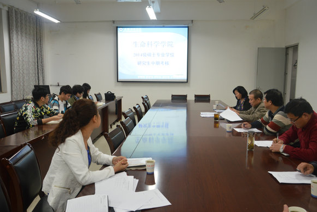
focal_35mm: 28
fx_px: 247
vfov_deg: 46.4
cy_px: 107
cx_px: 164
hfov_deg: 65.5
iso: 400
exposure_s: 1/20
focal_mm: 18
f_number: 3.5
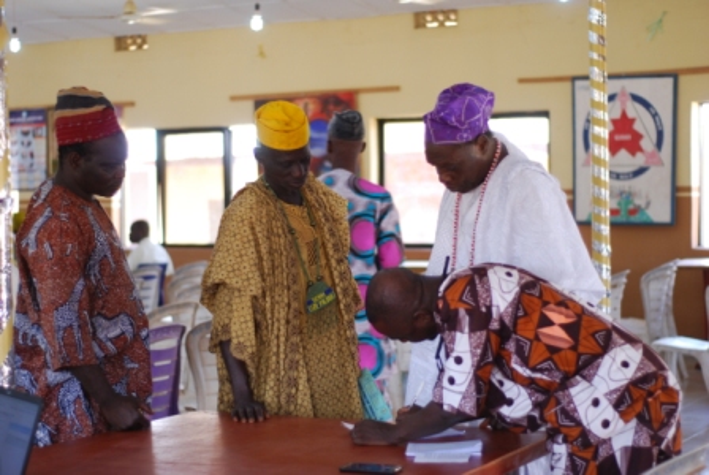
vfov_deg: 18.2
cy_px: 238
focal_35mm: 75
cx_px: 354
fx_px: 1479
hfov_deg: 27.0
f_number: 1.8
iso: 200
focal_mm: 50
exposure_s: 1/80
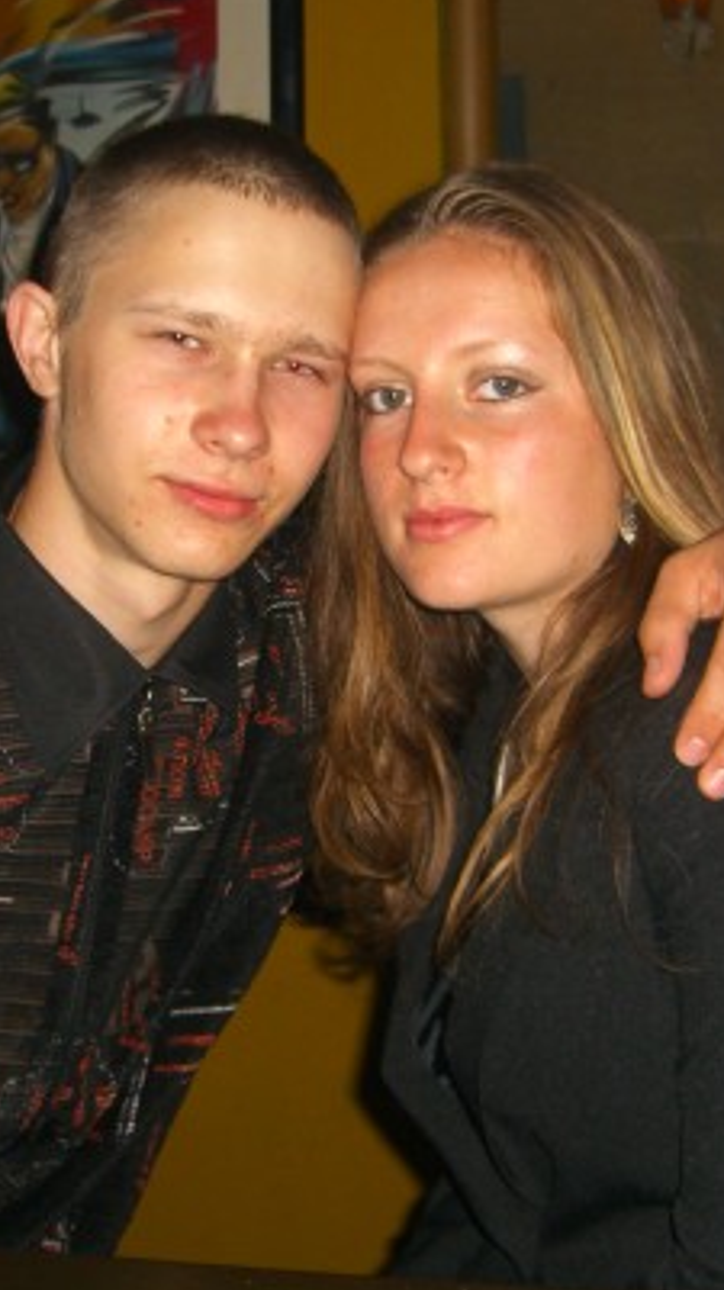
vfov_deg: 33.8
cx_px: 290
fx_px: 2120
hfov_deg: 19.4
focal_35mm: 62
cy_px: 598
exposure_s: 1/60
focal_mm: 7.9
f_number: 2.8
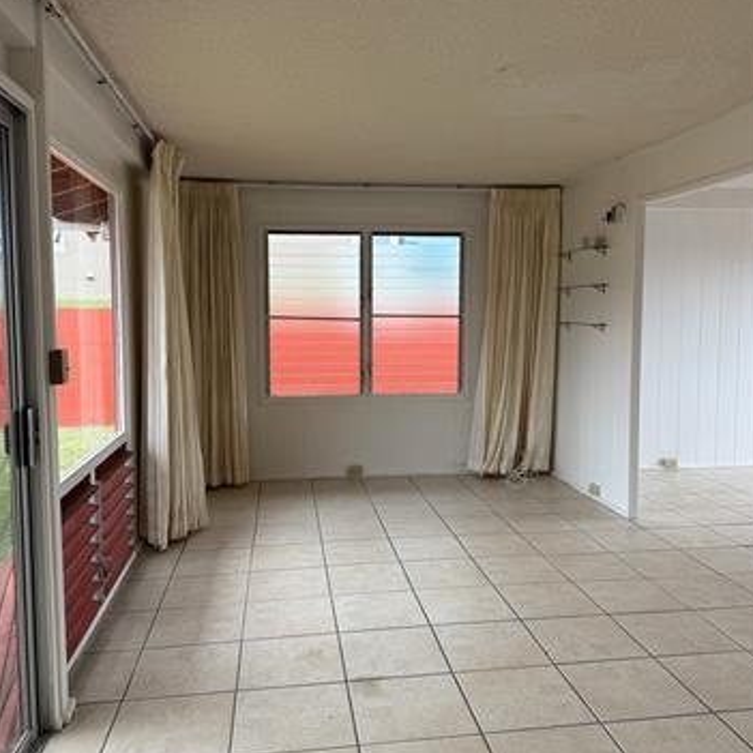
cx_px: 380
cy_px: 363
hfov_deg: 55.6
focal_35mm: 29
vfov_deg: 55.6
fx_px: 714
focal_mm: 6.76
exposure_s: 1/159
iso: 64
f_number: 1.78
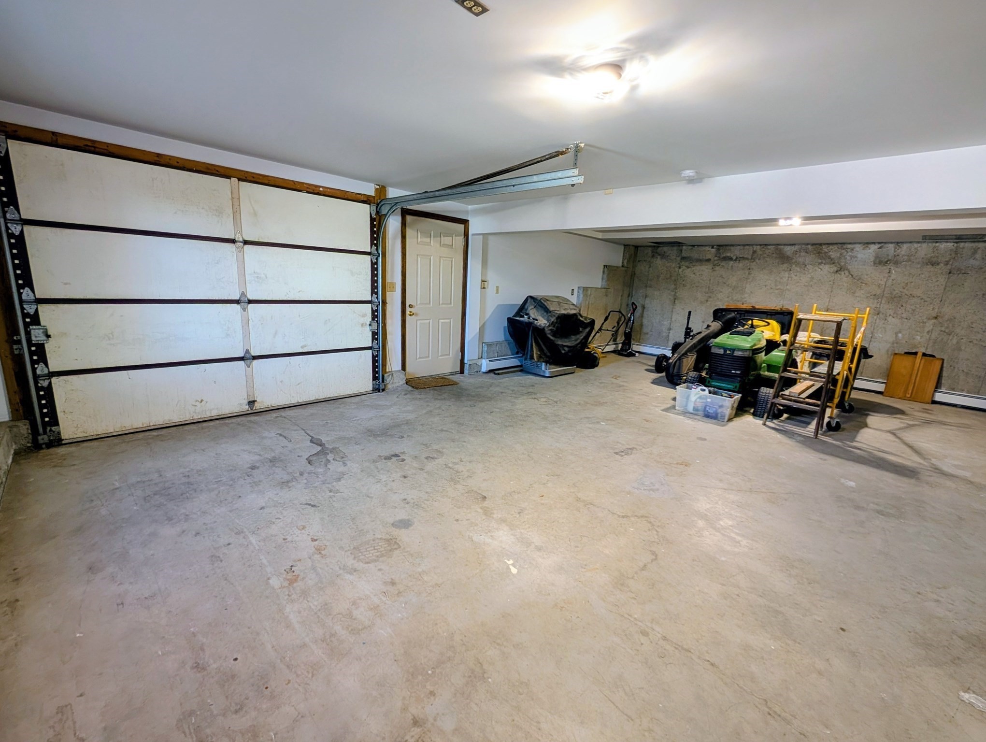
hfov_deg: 110.5
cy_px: 371
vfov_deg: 94.6
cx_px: 493
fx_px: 342
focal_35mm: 12
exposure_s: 1/40
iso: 66
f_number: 1.7
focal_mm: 2.02
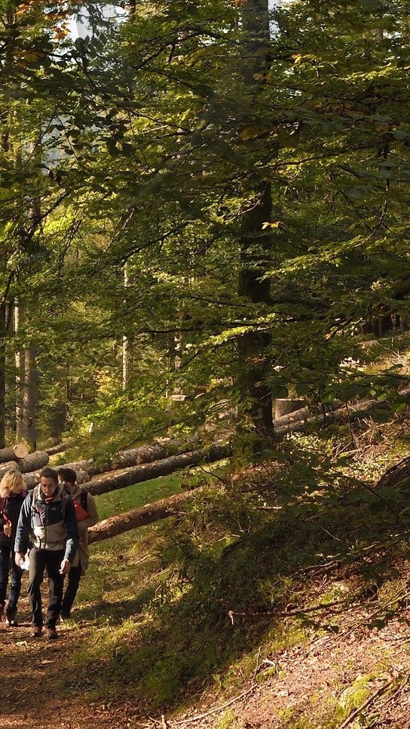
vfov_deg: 25.5
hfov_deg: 15.0
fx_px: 1507
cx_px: -72
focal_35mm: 78
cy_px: -37
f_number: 10
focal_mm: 30
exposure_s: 1/200
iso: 400
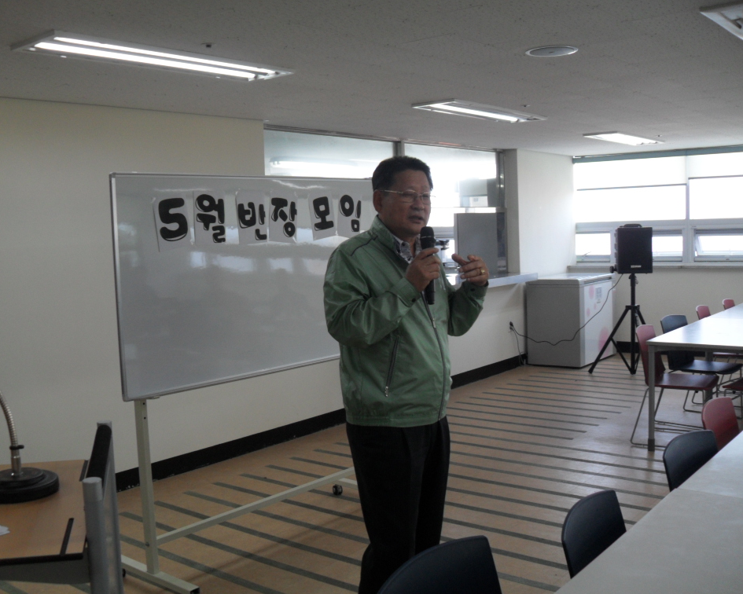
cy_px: 293
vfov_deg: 40.1
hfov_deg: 49.1
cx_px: 348
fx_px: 814
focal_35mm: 37
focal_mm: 6.2
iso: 100
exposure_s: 1/90
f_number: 2.8
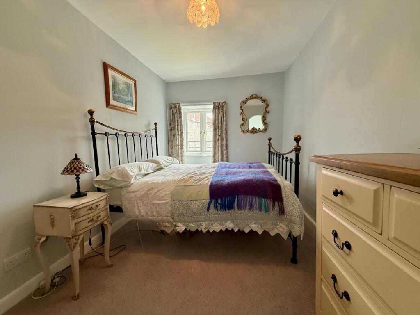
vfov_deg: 85.7
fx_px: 170
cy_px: 158
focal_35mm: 14
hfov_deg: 102.1
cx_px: 210
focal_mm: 2.22
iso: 200
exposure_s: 1/100
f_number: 2.2
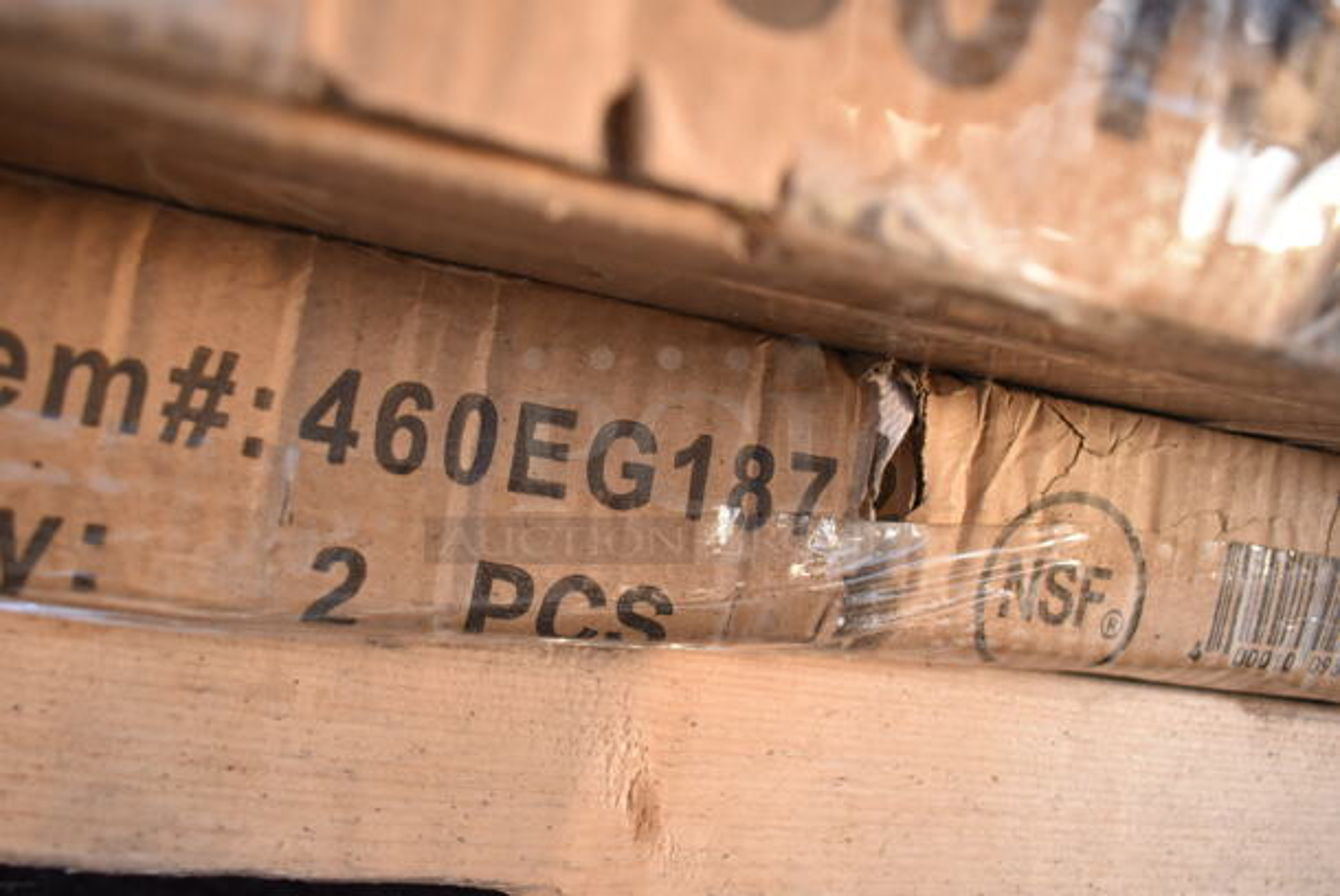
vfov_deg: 48.0
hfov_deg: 67.3
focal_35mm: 27
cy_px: 448
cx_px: 670
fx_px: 1006
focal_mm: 18
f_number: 3.5
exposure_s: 1/125
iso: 1000
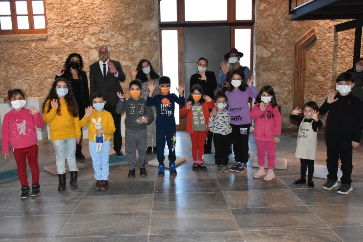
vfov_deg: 43.7
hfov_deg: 61.9
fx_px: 303
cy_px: 121
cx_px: 182
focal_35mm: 30
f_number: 9
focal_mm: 20
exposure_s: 1/160
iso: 8000
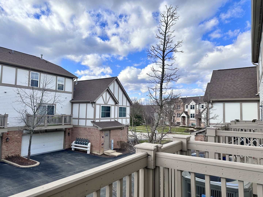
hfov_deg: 71.6
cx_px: 132
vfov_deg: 56.8
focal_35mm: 24
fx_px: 182
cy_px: 98
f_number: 1.78
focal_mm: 6.86
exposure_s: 1/2469
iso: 80
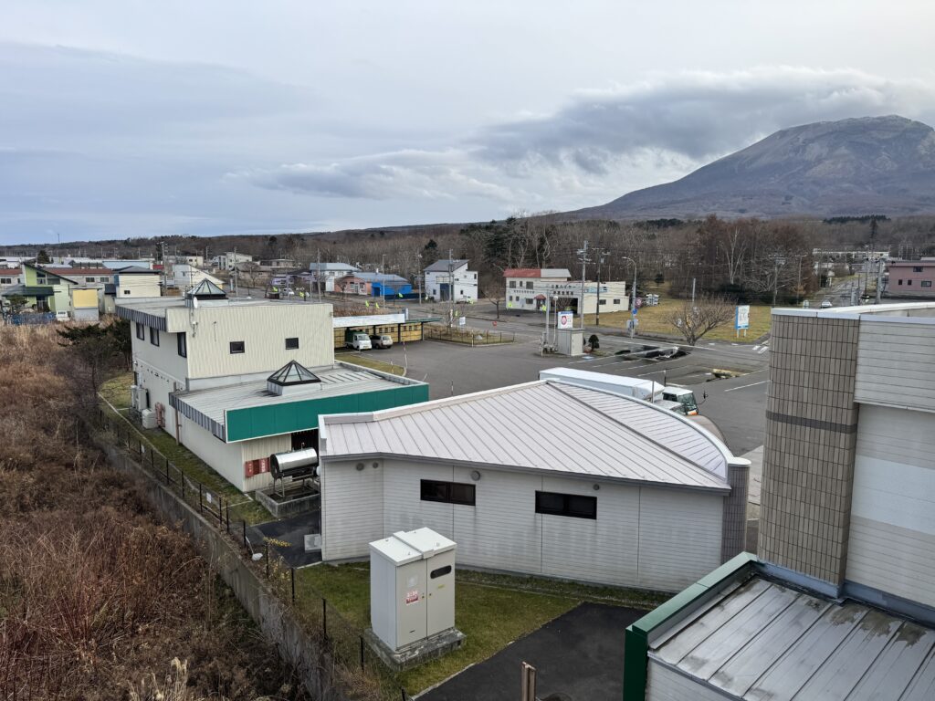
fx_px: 648
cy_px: 350
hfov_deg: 71.6
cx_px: 468
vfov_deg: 56.8
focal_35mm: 24
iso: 80
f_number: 1.78
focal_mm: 6.76
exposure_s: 1/1923
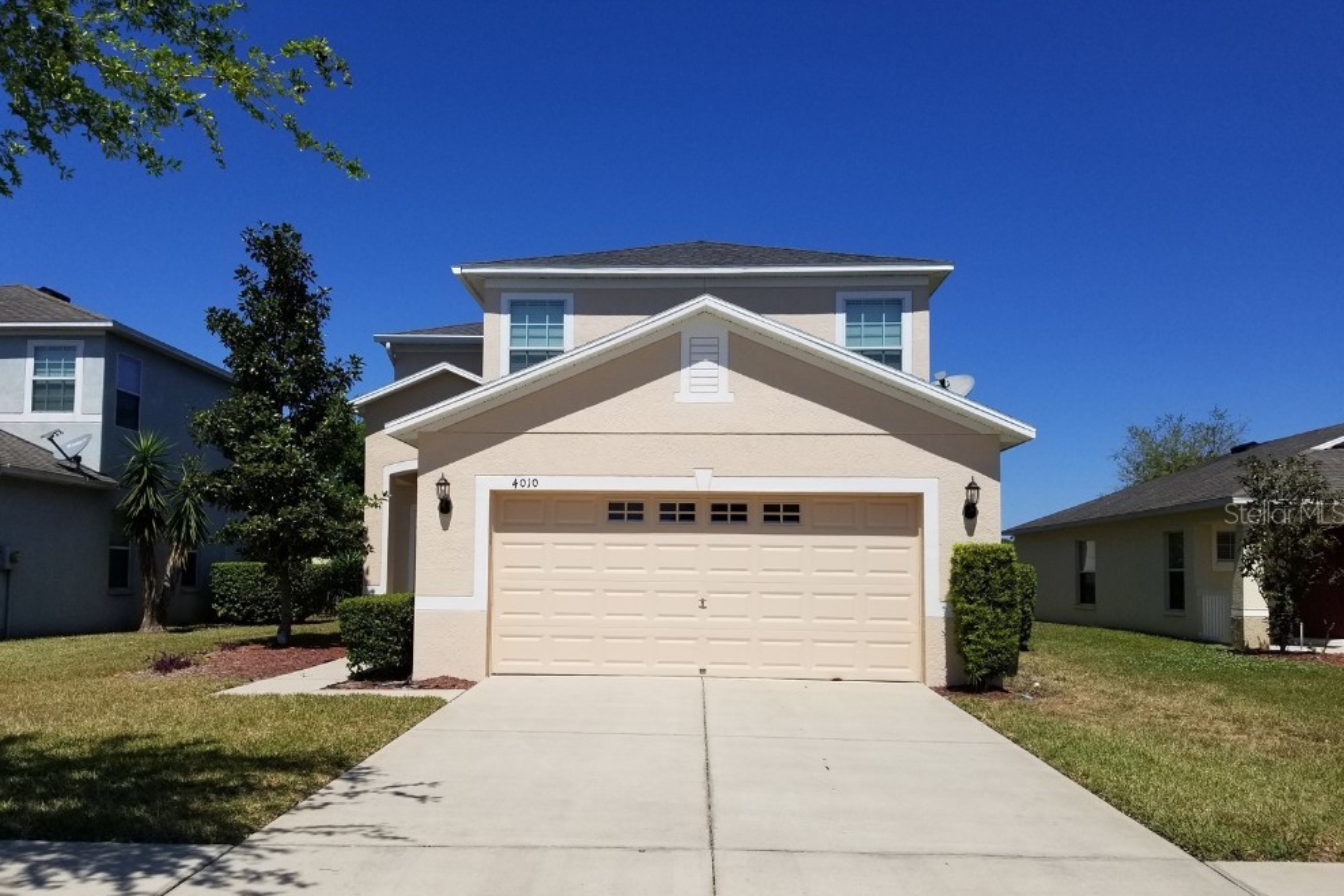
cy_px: 513
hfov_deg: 65.5
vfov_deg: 46.3
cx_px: 656
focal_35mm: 28
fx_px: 1045
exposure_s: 1/5168
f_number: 1.7
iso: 50
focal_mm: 4.25
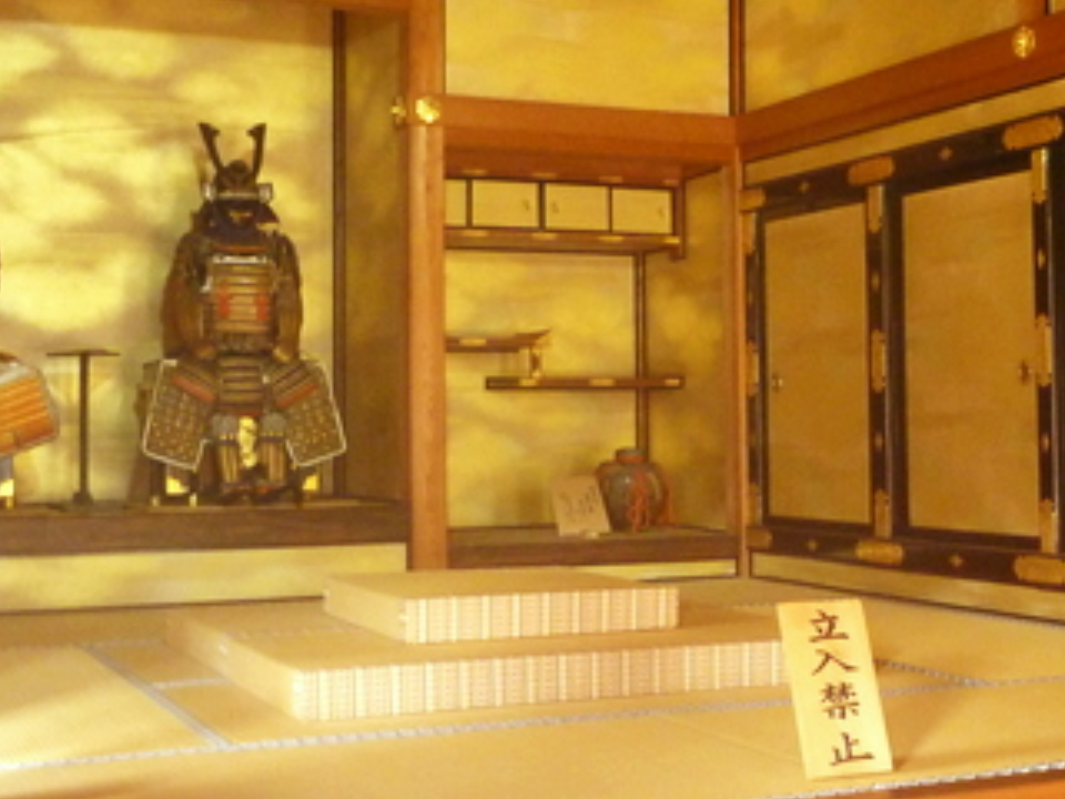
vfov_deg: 26.1
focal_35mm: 56
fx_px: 1723
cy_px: 343
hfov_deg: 34.3
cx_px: 599
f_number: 3.3
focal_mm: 4.9
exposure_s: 1/20
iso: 400
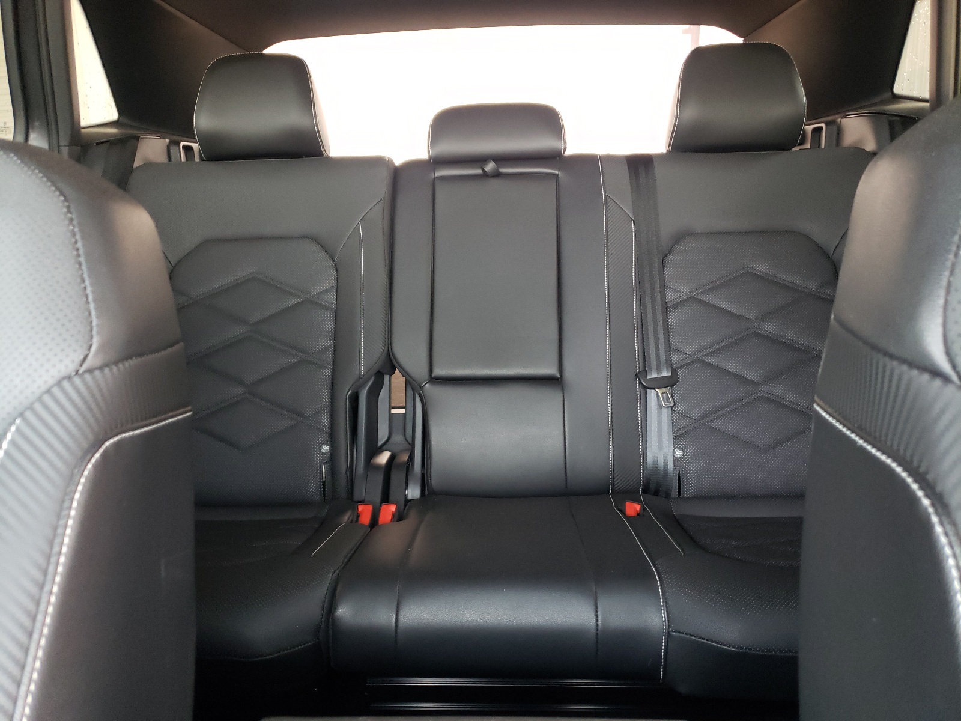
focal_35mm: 26
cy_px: 360
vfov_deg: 53.1
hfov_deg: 67.3
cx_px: 480
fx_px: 722
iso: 310
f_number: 1.5
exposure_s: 1/60.2
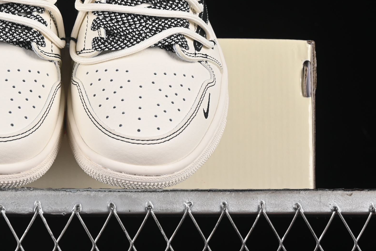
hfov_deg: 15.3
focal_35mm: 133
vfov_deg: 10.3
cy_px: 51
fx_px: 1389
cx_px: 64
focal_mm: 50
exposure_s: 1/80
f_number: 8
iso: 160
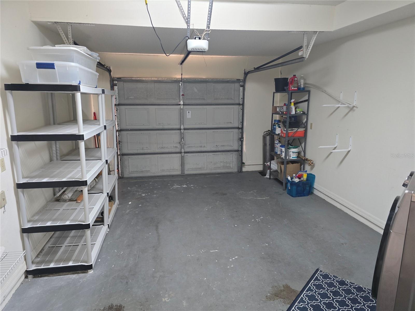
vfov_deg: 58.9
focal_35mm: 23
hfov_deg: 73.9
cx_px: 208
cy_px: 156
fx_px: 276
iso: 640
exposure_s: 1/60
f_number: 1.7
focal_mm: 6.3
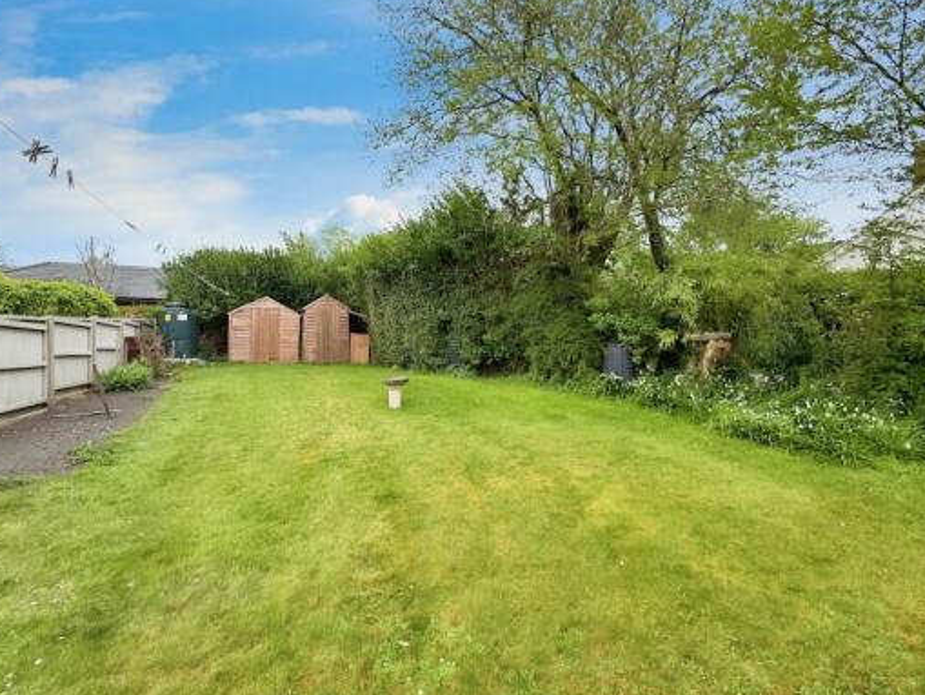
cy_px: 356
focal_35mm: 16
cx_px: 472
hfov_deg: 94.5
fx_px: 428
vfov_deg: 78.1
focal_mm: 2.22
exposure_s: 1/381
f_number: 2.2
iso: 64
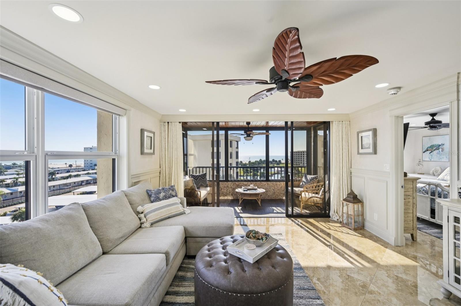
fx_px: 192
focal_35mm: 15
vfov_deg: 77.2
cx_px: 230
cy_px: 153
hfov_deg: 100.5
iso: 400
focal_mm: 15
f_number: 8
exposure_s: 1/320
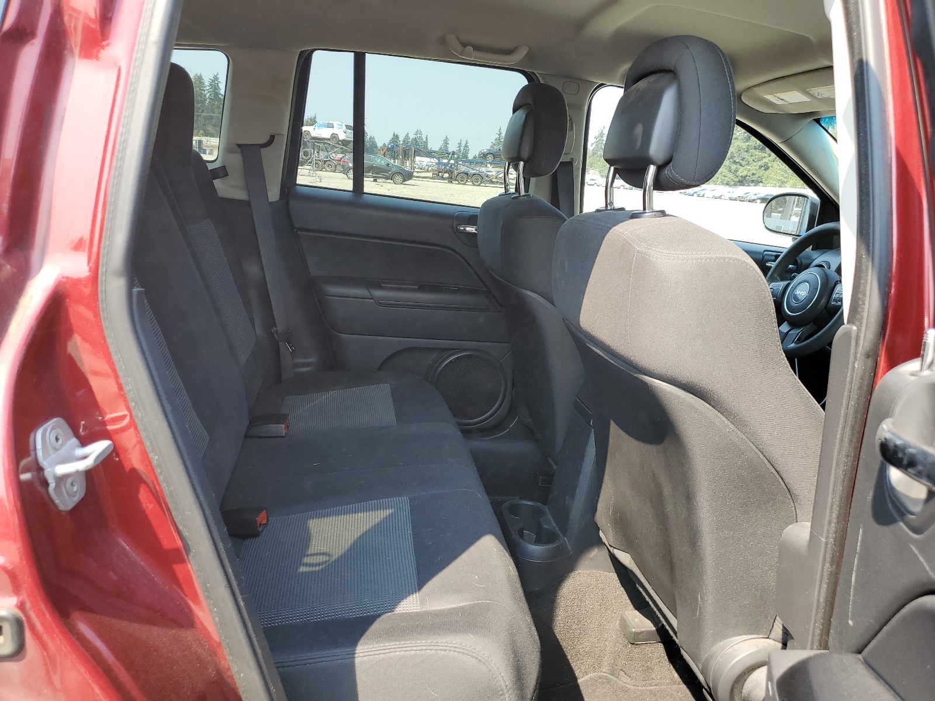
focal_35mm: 26
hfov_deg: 67.3
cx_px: 468
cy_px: 350
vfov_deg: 53.1
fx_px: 702
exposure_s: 1/357
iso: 50
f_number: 1.5
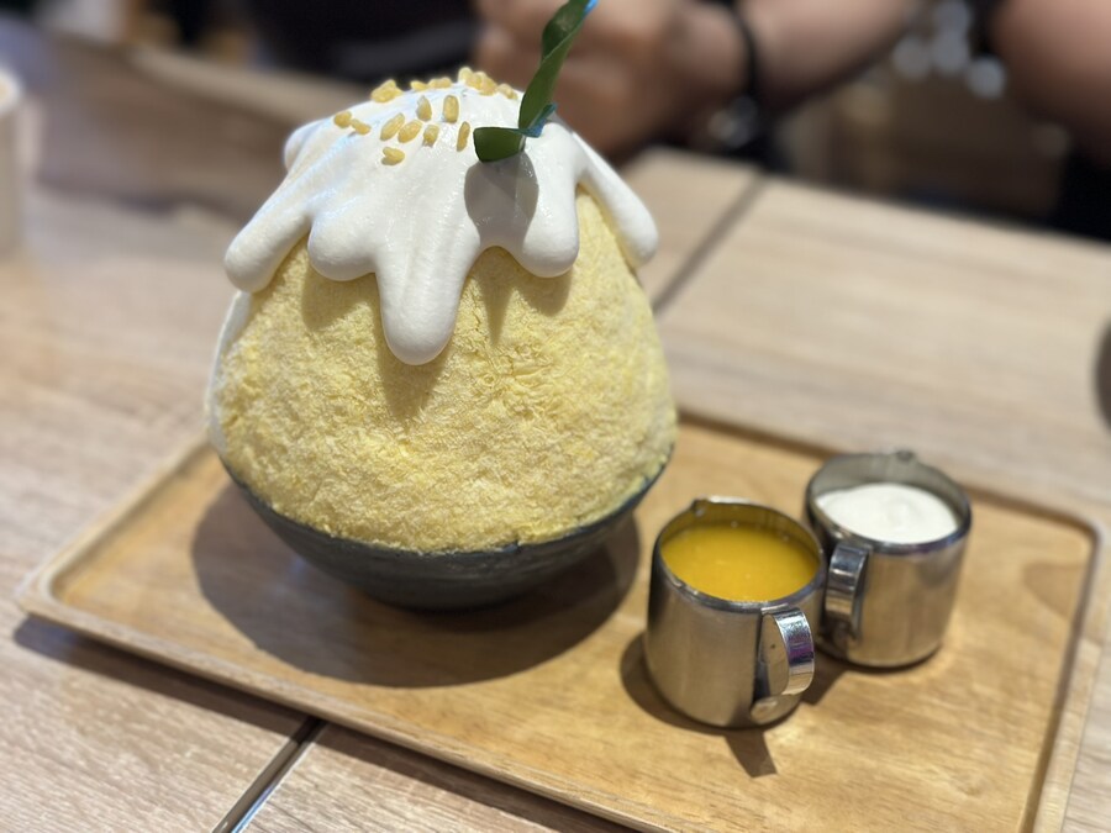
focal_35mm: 48
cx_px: 556
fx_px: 1541
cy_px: 416
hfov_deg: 39.7
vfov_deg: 30.3
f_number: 1.78
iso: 125
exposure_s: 1/50
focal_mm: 6.86
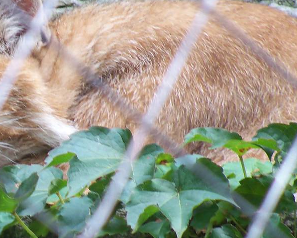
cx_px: -54
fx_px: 4809
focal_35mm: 547
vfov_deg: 2.8
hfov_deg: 3.5
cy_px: 155
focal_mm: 36.6
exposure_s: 1/50
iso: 100
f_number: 4.4
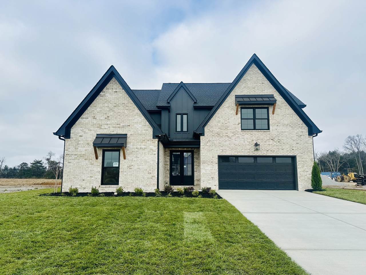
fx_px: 254
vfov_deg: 56.8
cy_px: 138
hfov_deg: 71.6
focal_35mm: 24
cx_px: 183
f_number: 1.78
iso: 80
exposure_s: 1/4184
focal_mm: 6.86
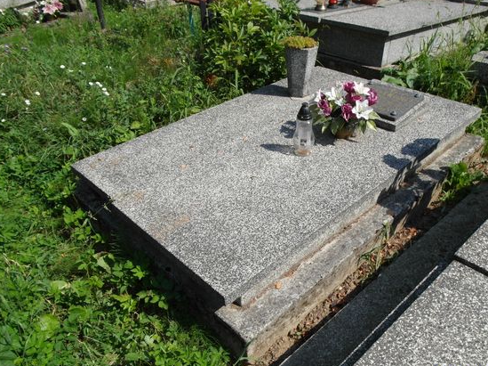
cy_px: 207
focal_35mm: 28
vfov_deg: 49.6
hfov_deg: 63.4
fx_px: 394
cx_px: 260
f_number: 4.4
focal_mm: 5.2
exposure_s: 1/500
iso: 80
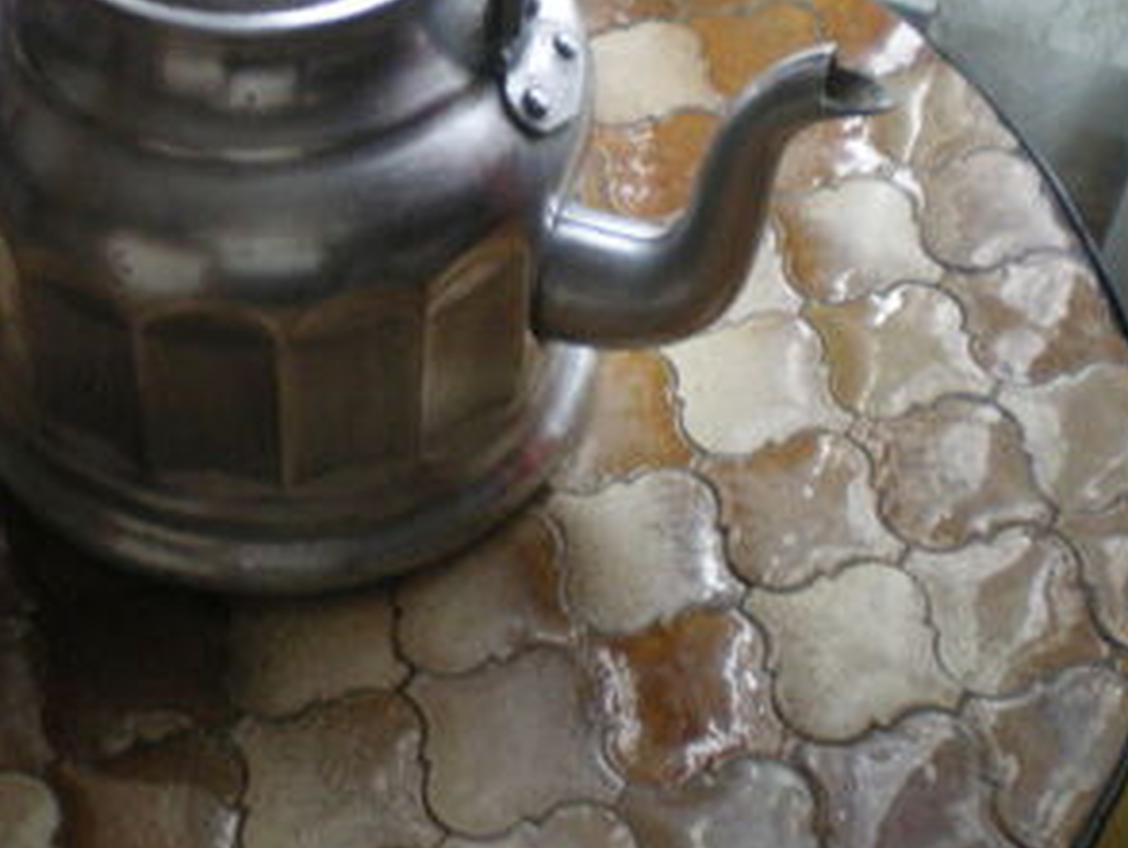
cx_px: 261
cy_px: 161
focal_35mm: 62
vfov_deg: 23.3
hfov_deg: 30.6
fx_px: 2022
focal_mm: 6.3
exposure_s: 1/20
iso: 400
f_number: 3.1
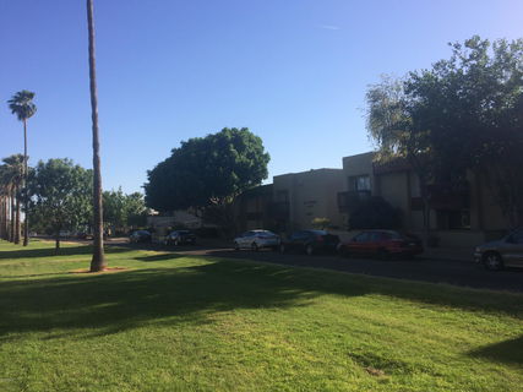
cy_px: 196
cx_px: 262
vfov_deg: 48.2
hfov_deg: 61.7
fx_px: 438
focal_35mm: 29
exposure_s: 1/1368
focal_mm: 4.15
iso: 32
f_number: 2.2
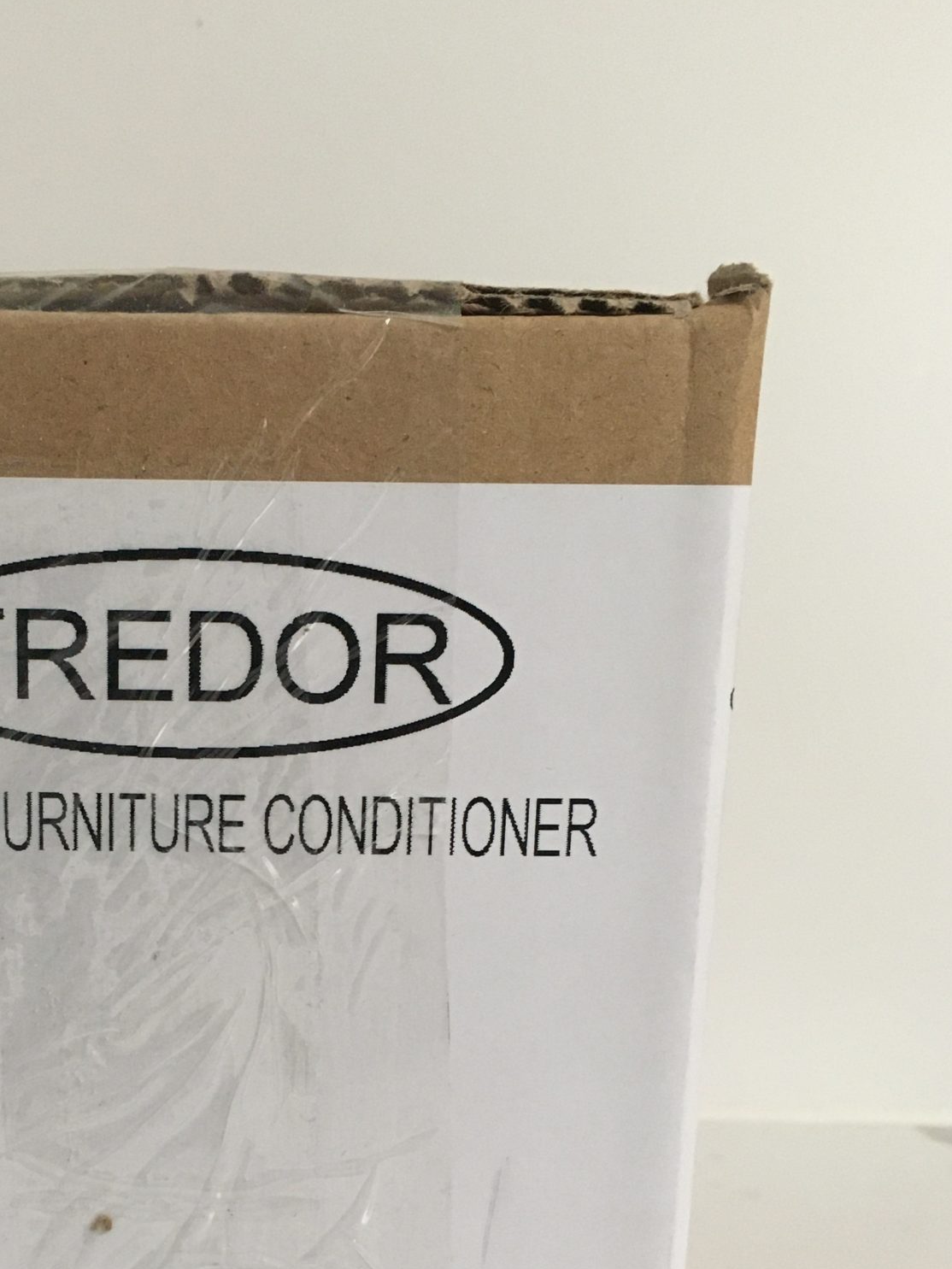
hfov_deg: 28.5
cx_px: 191
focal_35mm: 50
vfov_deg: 37.3
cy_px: 949
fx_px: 1833
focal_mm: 4.15
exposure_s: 1/33
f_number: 2.2
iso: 200
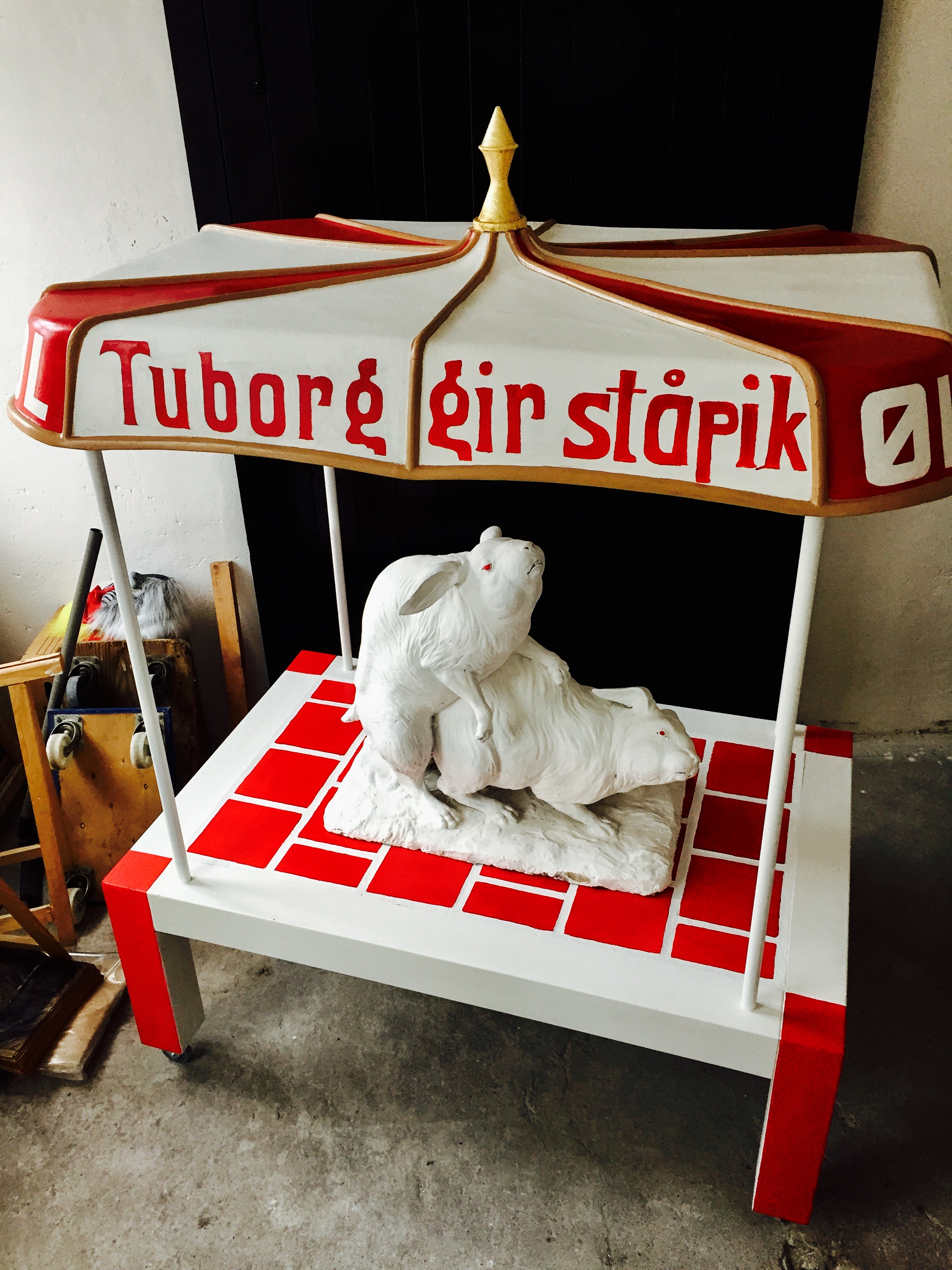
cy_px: 635
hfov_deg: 48.2
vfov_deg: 61.7
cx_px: 476
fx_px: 1063
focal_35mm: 29
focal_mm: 4.15
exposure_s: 1/33
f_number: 2.2
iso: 64
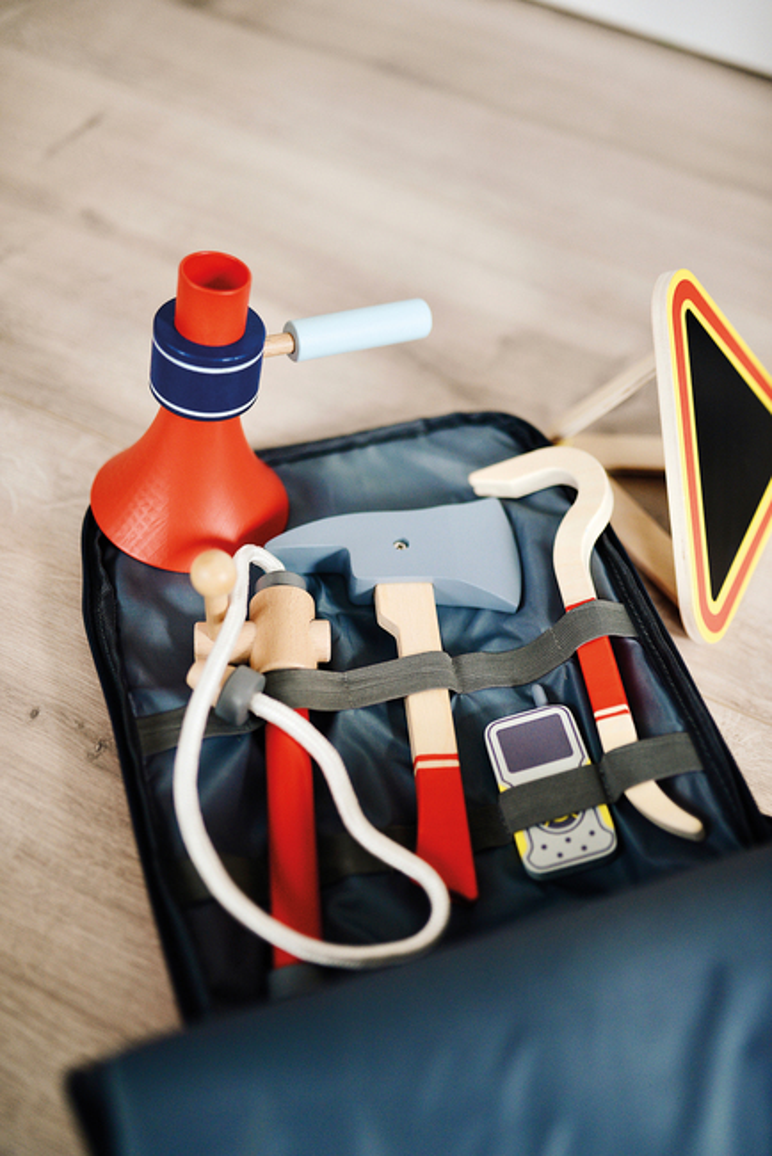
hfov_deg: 37.9
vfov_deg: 54.4
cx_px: 386
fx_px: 1125
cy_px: 578
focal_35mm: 35
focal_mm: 35
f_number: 1.4
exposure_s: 1/500
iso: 500
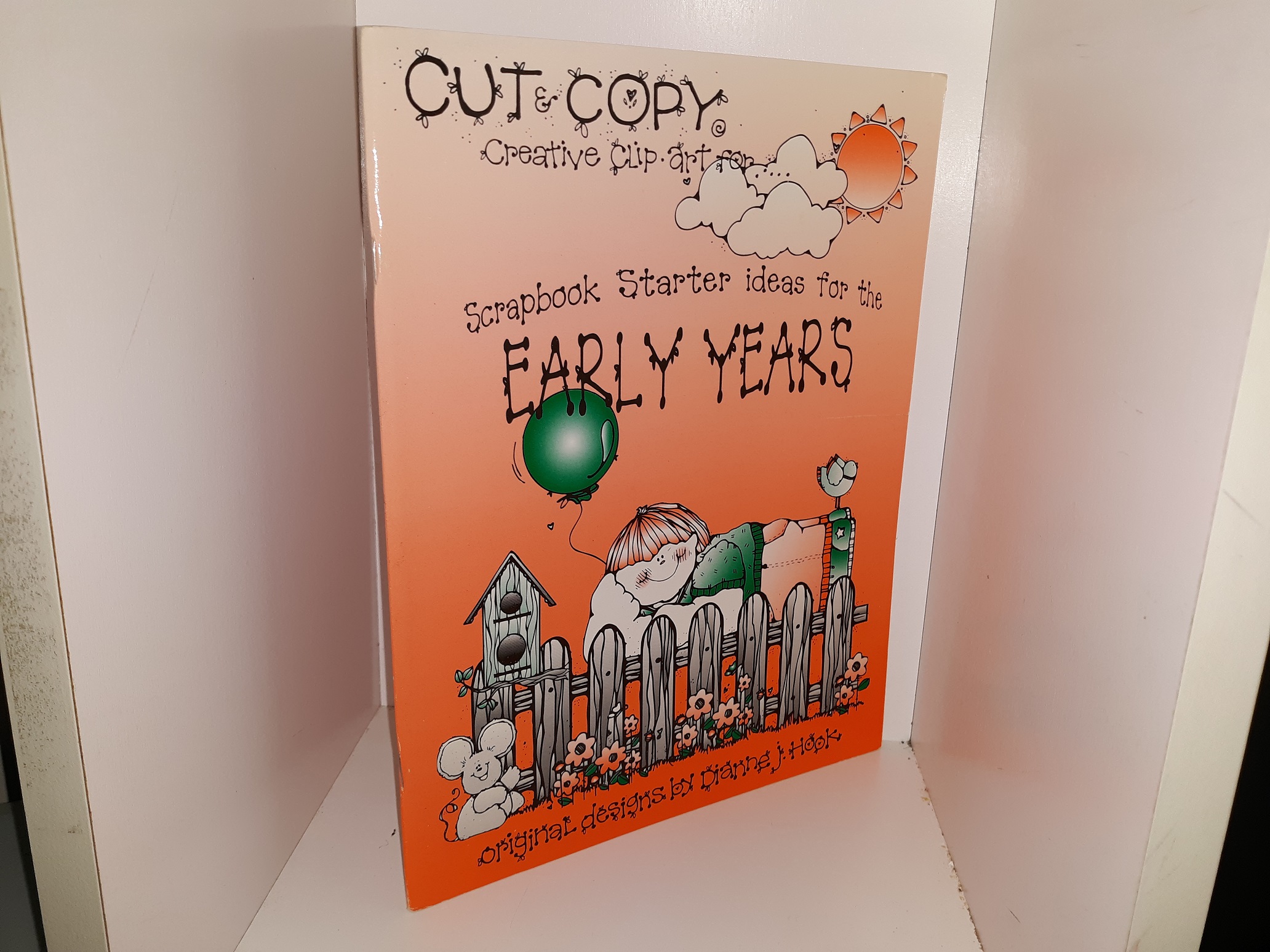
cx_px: 635
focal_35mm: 28
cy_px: 476
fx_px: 1027
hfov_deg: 63.4
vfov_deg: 49.7
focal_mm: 3.7
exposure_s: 1/128
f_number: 1.7
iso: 40
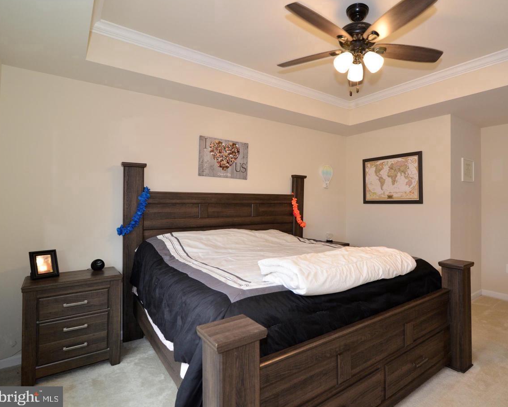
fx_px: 286
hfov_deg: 81.8
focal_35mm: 19
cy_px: 195
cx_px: 315
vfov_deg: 70.8
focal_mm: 16
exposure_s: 1/100
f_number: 5
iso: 1600
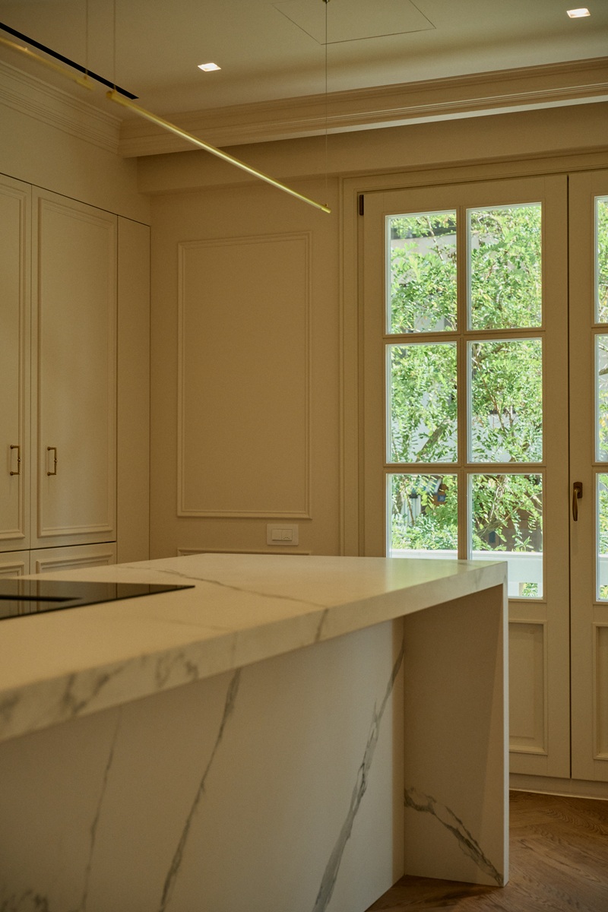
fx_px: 1267
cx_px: 304
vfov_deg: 39.6
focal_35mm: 50
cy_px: 456
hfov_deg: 27.0
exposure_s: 1/400
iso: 640
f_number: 4
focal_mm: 50
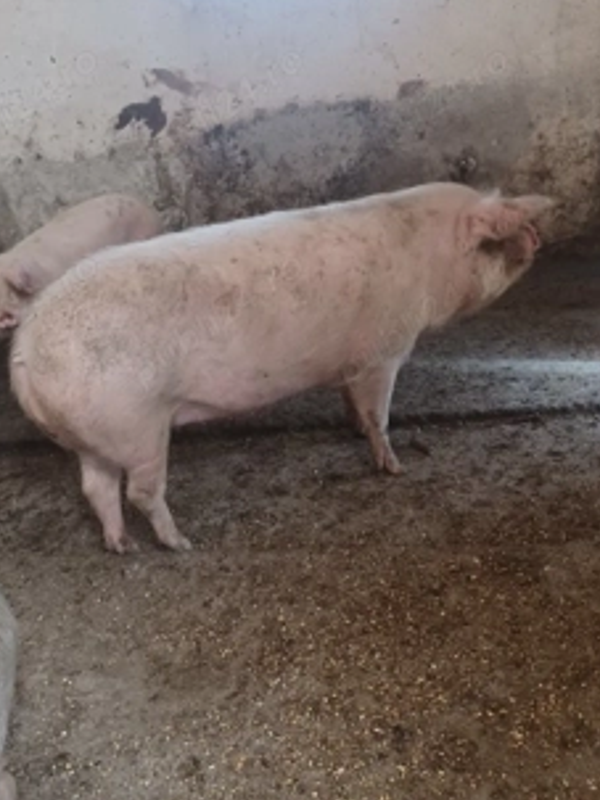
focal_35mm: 33
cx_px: 270
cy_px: 351
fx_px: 763
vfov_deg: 55.2
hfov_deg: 42.9
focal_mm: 4.6
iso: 320
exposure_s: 1/40
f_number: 1.8
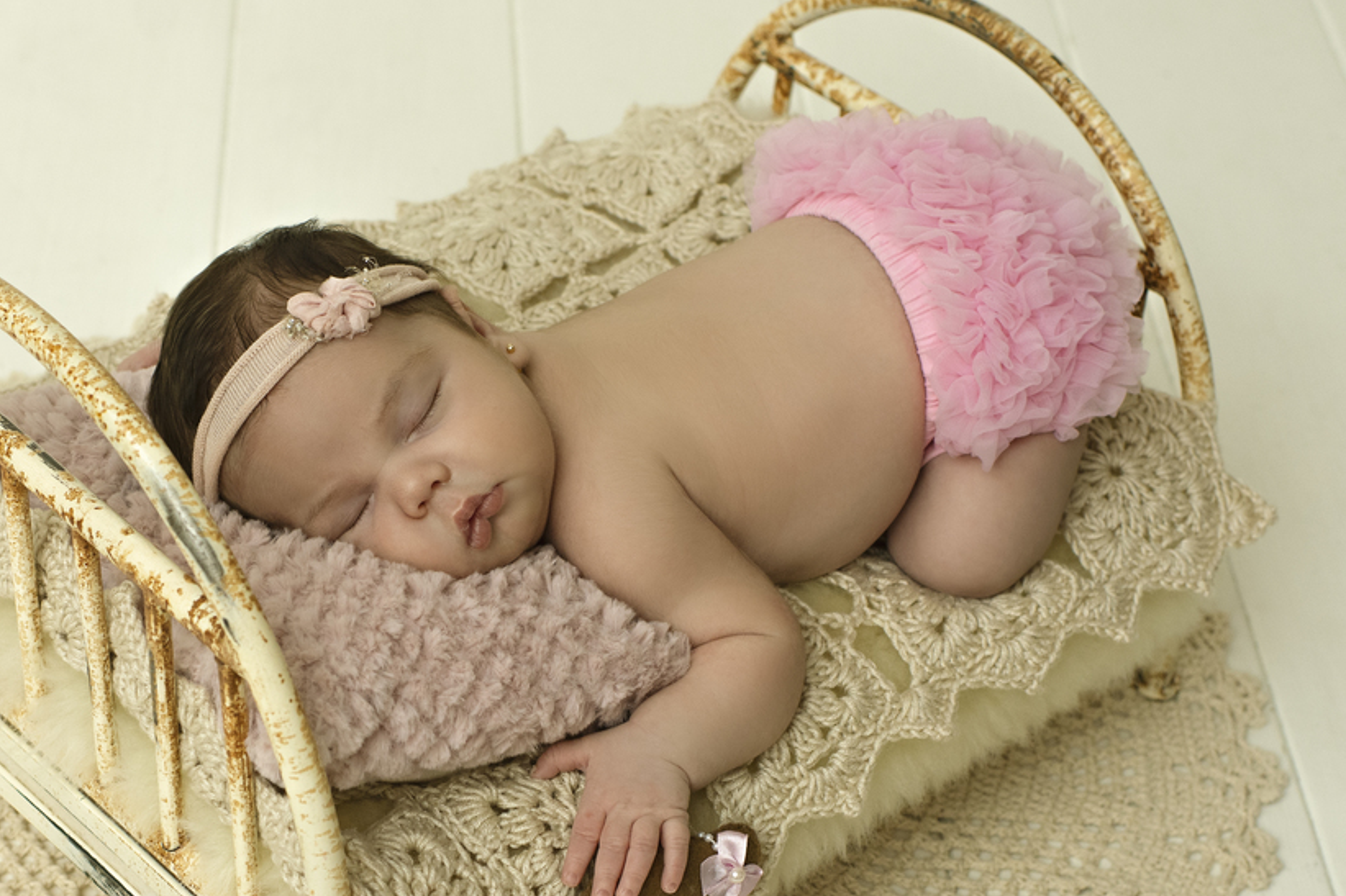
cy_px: 629
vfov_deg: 17.7
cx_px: 513
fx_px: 2868
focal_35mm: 77
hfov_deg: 26.3
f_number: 4.5
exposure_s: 1/200
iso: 500
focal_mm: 35
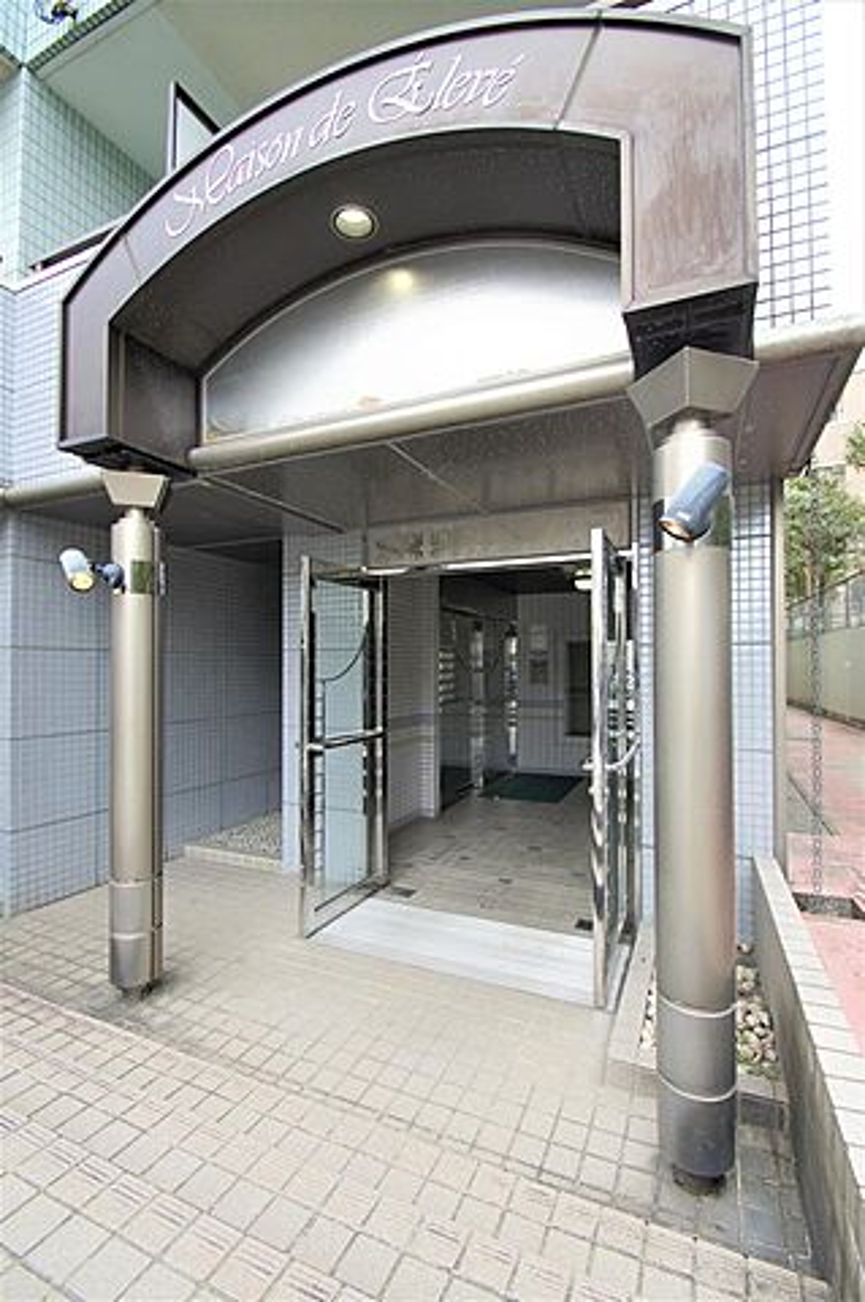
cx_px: 432
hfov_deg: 77.2
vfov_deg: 100.4
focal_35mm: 15
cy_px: 651
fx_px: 542
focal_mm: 10
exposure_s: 1/60
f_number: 5.6
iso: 100
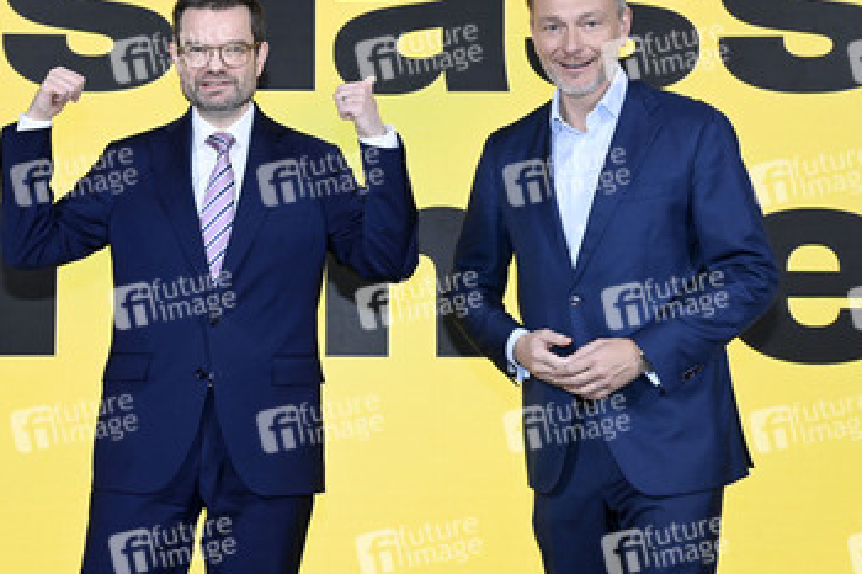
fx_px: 1915
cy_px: 239
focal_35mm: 80
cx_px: 353
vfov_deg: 17.0
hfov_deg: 25.3
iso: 4000
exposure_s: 1/250
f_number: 6.3
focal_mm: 62
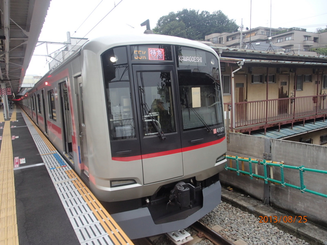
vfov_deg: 54.9
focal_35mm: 25
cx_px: 164
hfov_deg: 69.4
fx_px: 236
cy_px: 122
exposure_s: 1/125
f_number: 3.3
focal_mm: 4.4
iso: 100
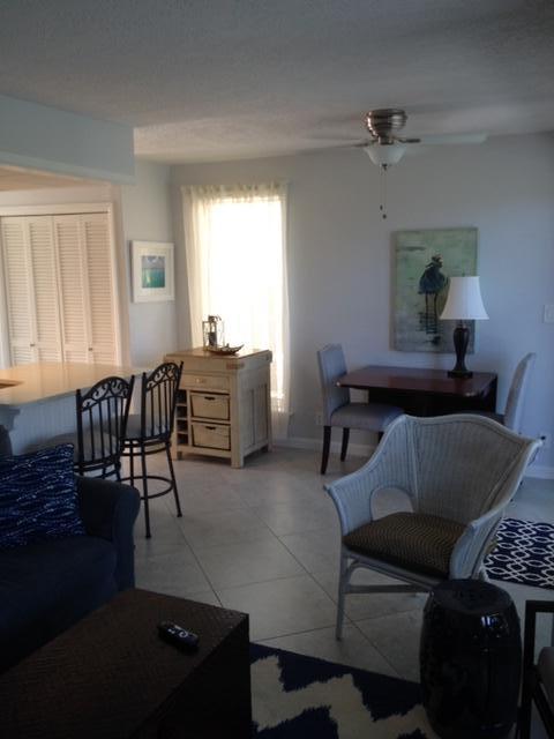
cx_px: 277
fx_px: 747
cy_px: 370
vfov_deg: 52.6
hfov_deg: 40.7
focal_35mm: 35
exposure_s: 1/30
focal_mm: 4.28
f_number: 2.4
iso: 50
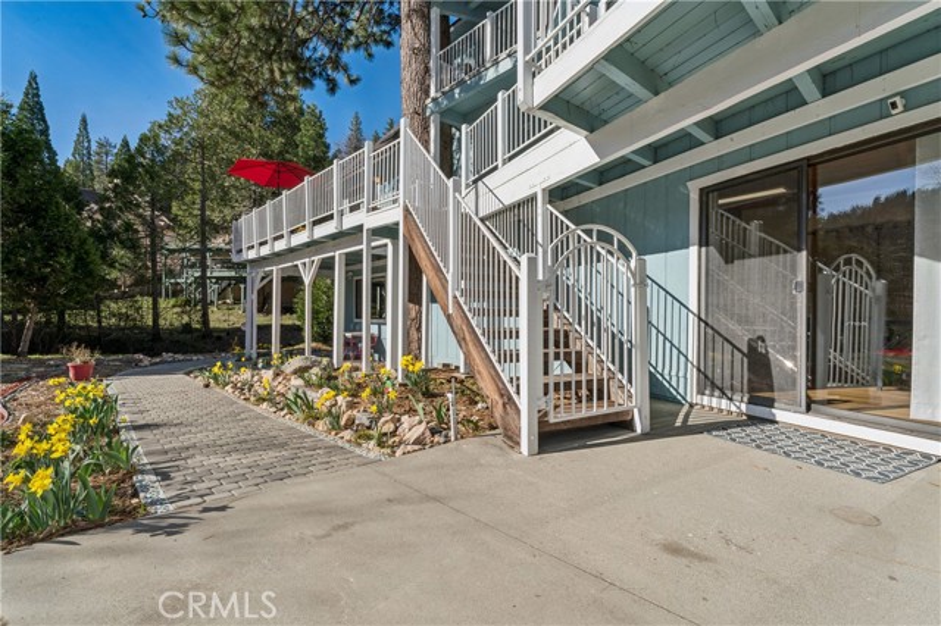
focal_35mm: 17
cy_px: 313
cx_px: 470
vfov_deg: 71.7
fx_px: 434
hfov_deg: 94.7
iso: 100
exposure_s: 1/40
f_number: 22
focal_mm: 16.6
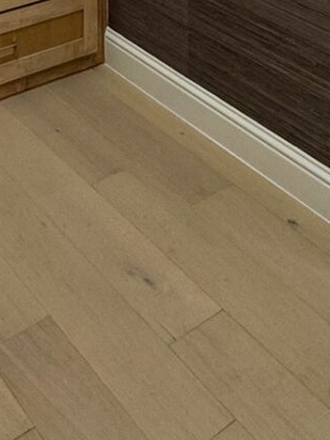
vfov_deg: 20.6
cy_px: -369
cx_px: 4
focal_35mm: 63
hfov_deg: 22.4
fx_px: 801
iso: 100
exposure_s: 1/62
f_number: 2.2
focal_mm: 2.22
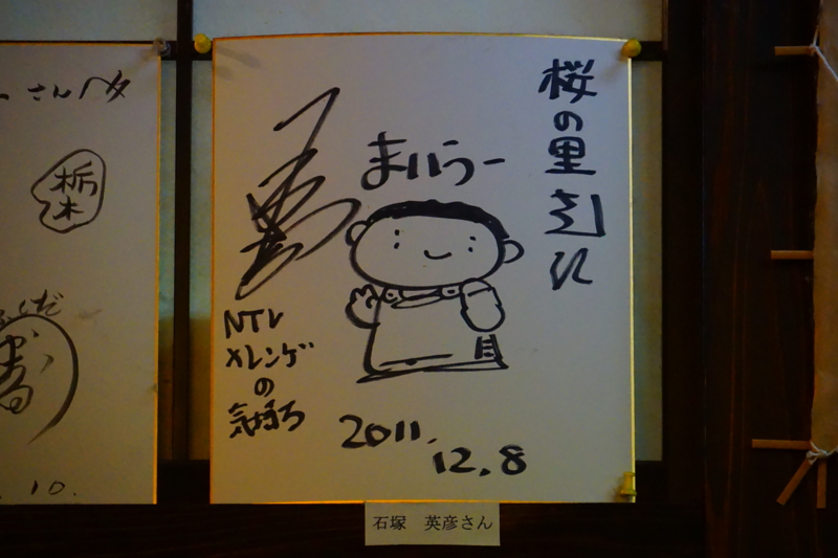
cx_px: 419
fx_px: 6981
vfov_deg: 4.6
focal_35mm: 300
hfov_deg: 6.9
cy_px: 279
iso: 8000
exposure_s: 1/320
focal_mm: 200
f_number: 6.3
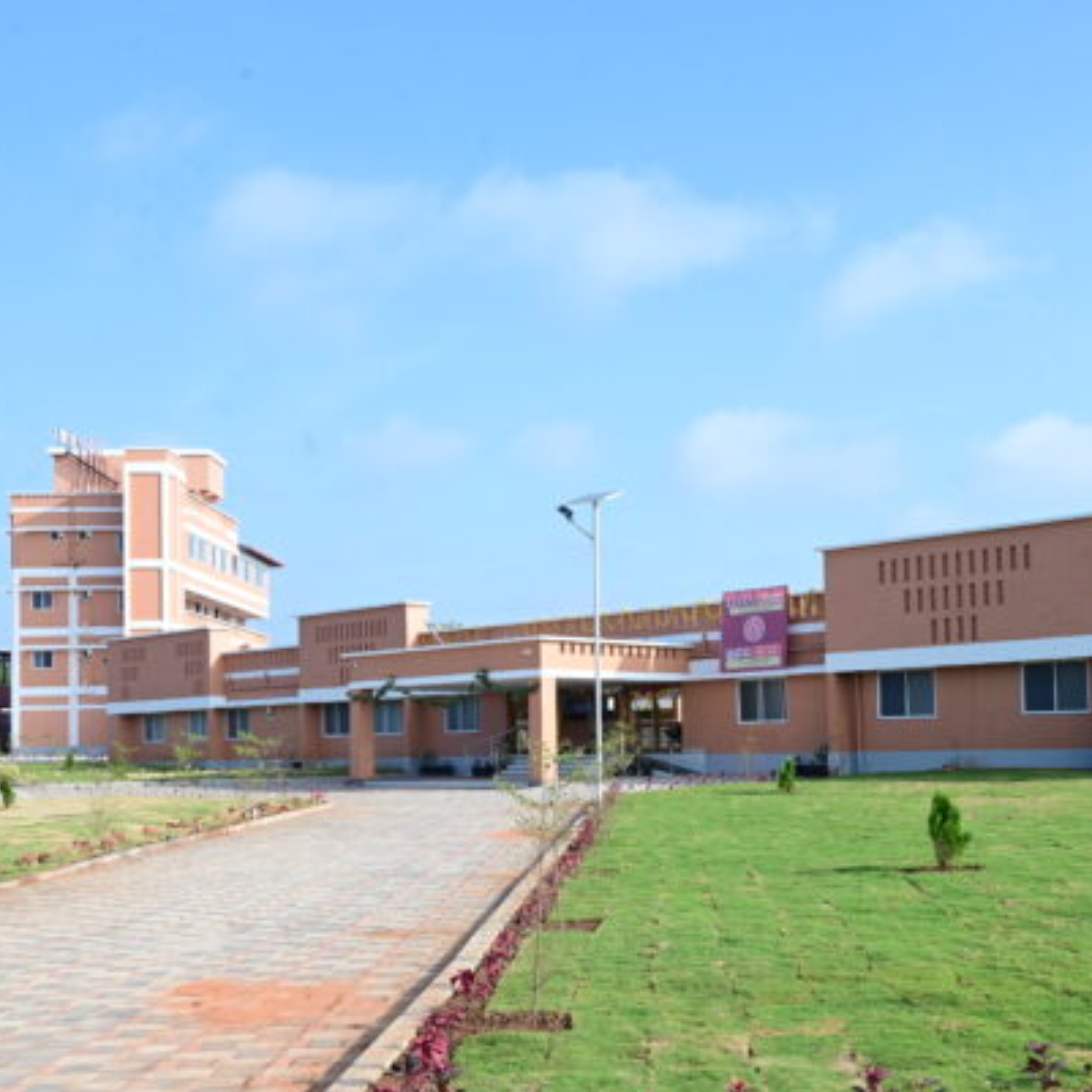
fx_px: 1392
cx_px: 724
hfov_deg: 42.3
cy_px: 688
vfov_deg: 42.5
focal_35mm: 39
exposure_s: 1/160
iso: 250
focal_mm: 24
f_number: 11
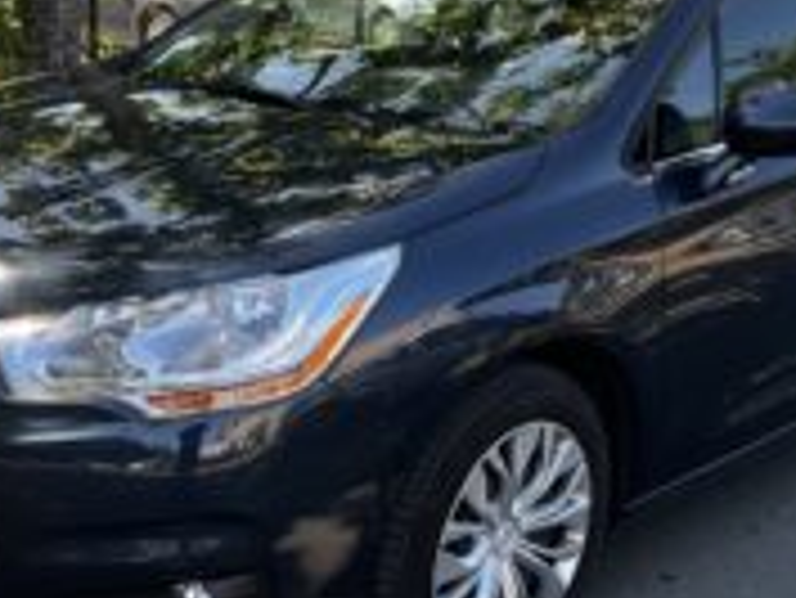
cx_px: 416
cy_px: 268
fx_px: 1266
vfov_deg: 26.6
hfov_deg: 34.9
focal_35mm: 55
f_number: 1.5
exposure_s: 1/502
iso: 50
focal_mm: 5.7
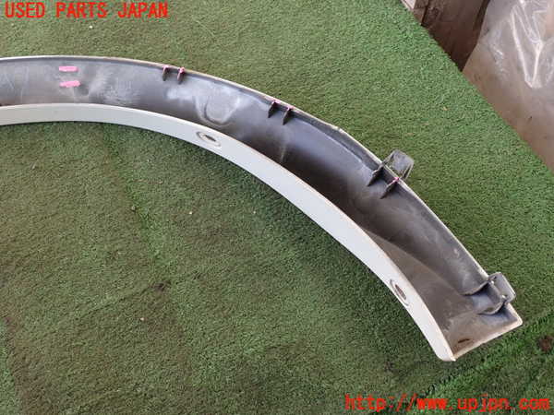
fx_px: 512
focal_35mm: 32
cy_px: 208
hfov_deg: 56.8
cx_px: 277
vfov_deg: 44.2
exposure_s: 1/60
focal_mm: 5.79
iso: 100
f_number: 3.2
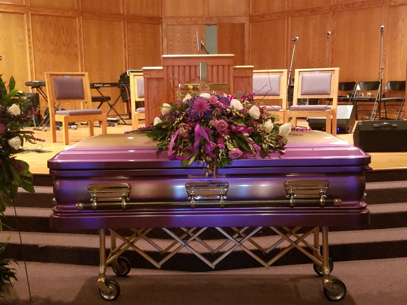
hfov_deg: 67.3
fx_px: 306
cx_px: 204
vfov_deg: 53.1
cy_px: 152
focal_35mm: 26
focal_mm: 4.2
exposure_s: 1/10
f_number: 1.7
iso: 250
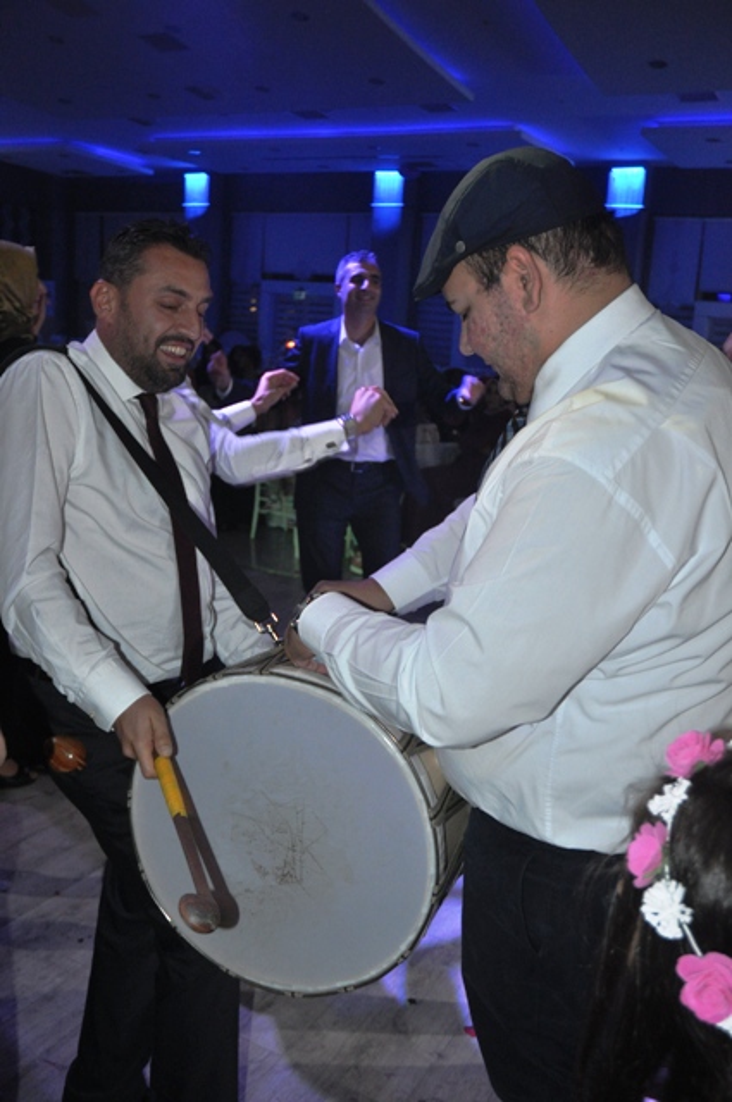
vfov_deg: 53.2
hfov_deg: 36.8
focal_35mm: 36
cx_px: 366
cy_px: 551
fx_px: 1101
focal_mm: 24
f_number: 3.8
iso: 800
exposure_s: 1/60
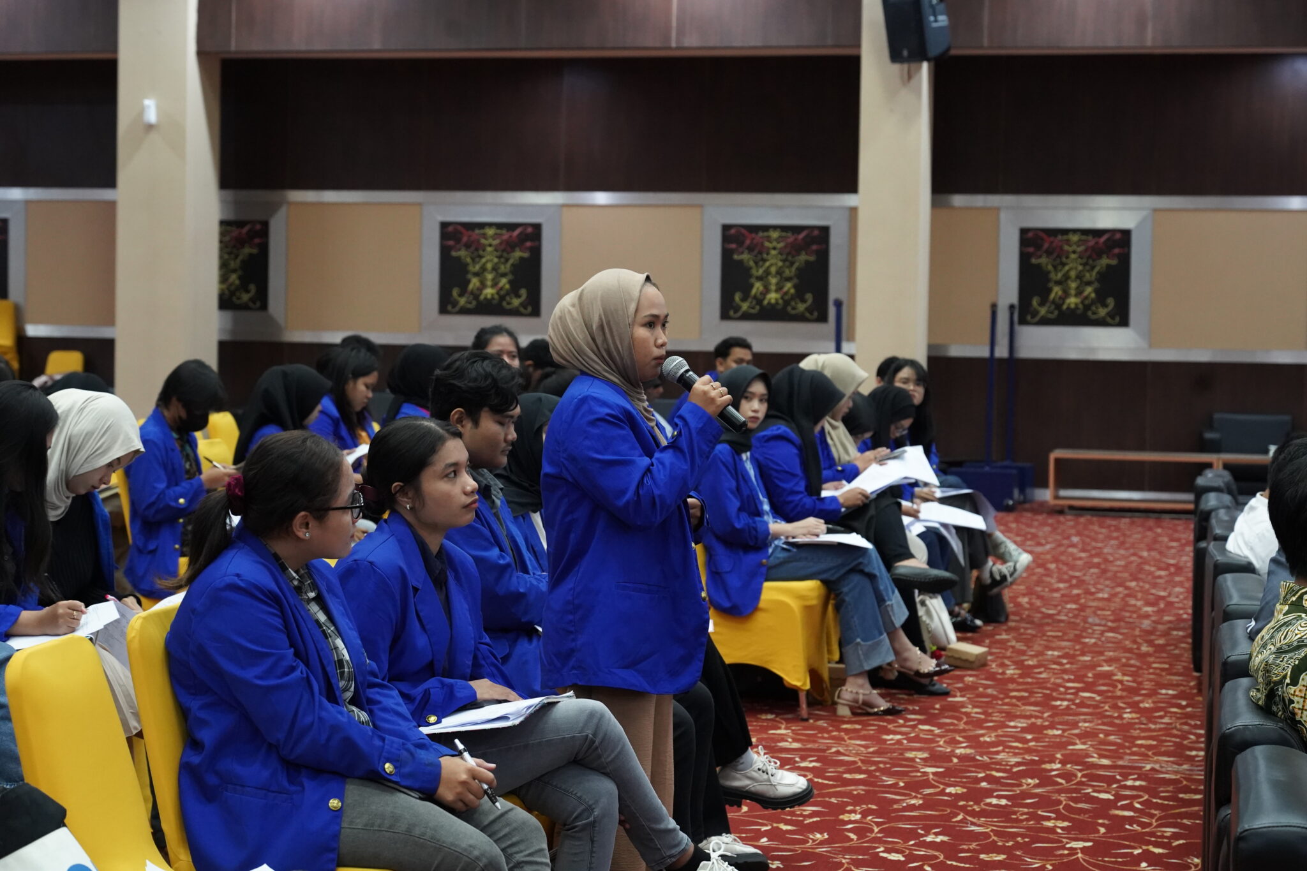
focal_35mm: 70
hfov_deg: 28.8
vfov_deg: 19.5
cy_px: 436
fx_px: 2541
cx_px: 654
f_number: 5.6
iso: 6400
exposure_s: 1/60
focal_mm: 70
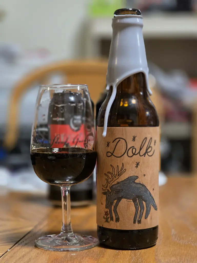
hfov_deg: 21.3
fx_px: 524
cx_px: 98
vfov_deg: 28.2
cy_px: 132
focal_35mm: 69
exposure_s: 1/30
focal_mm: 7.9
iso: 500
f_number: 2.4
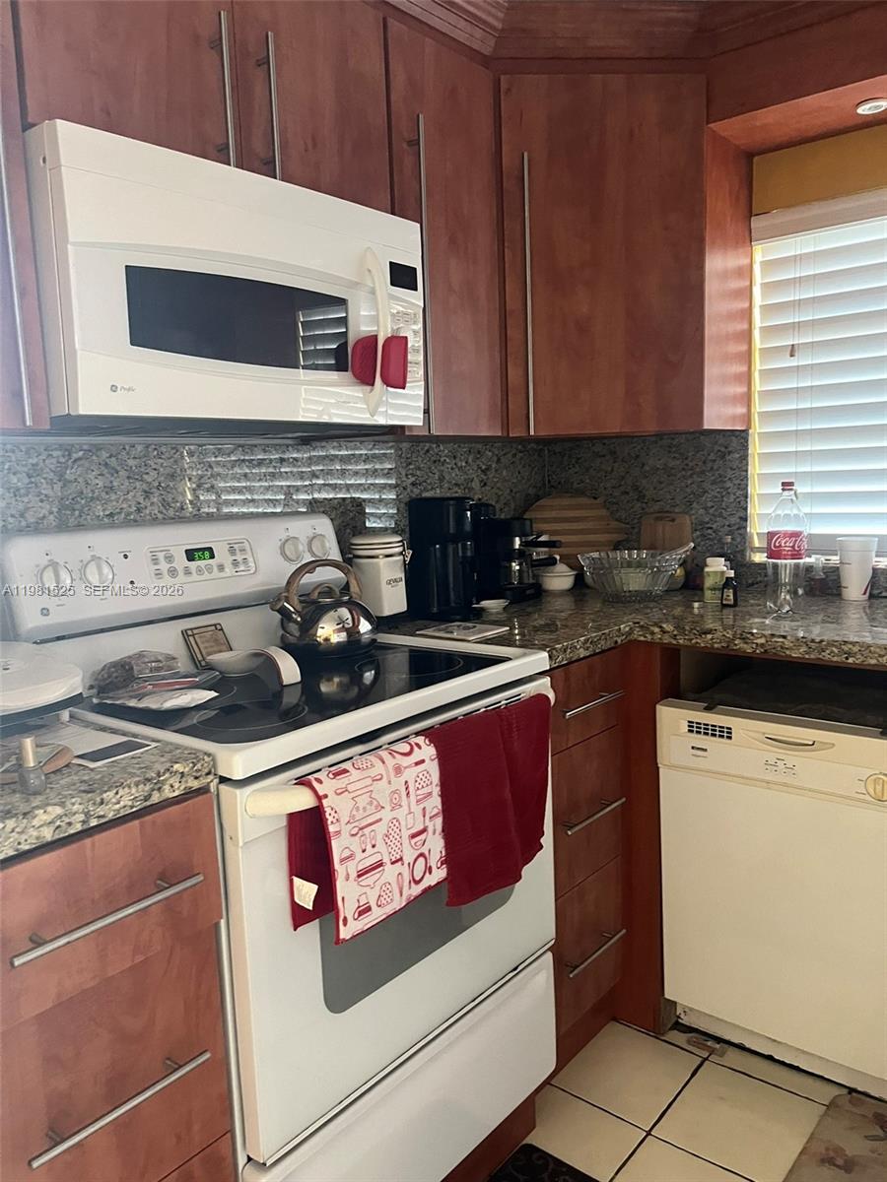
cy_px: 591
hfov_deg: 53.1
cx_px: 444
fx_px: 888
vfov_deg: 67.3
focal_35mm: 26
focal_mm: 5.7
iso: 500
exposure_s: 1/45
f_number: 1.5
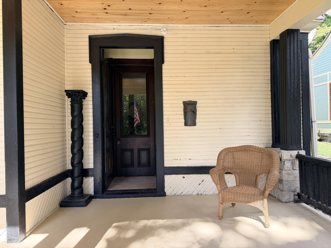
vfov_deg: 56.8
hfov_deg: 71.6
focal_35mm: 24
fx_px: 229
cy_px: 124
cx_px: 166
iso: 80
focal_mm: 6.76
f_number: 1.78
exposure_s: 1/318
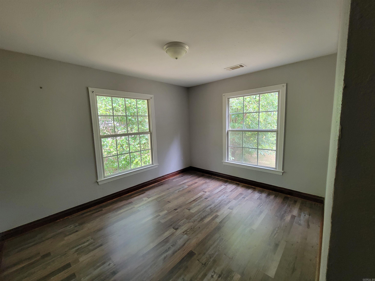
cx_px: 188
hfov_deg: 106.2
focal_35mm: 13
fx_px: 141
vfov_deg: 89.9
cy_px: 140
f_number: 2.2
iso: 200
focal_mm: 2.2
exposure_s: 1/60
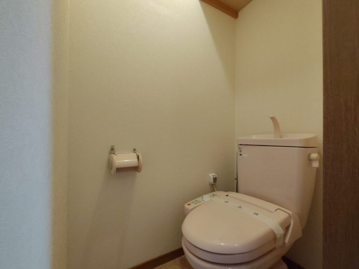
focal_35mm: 15
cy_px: 134
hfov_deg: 98.2
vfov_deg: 81.7
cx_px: 180
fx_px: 156
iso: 650
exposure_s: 1/33.3
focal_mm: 1.6
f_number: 2.4
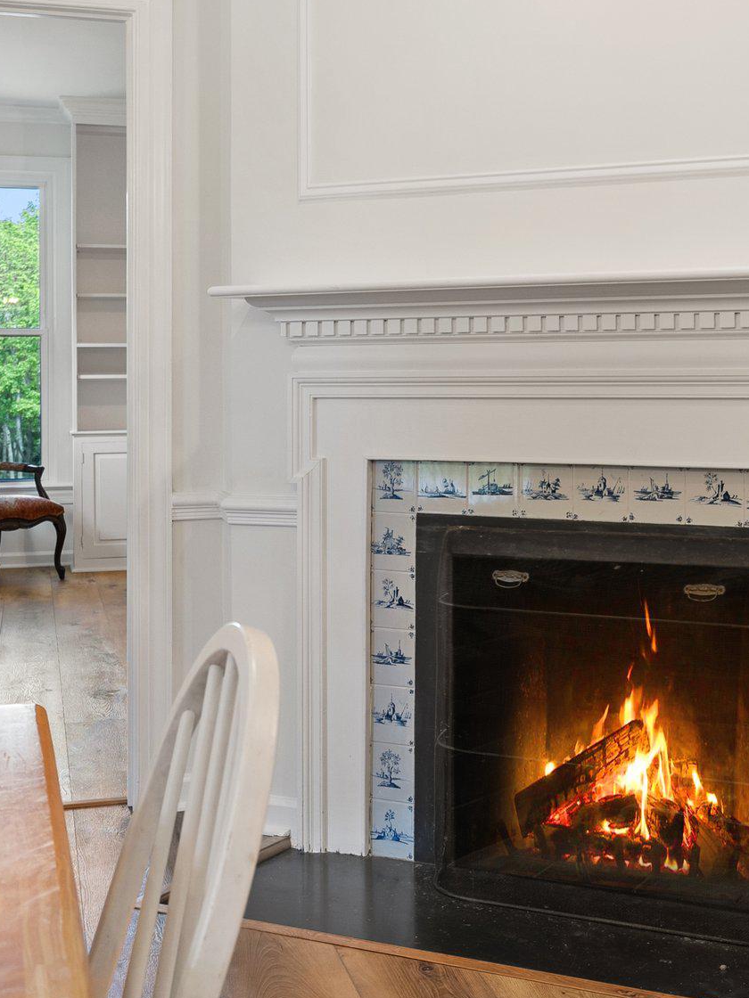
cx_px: 619
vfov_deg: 37.5
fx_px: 1471
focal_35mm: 51
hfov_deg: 27.9
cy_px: 542
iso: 400
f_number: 4
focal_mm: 19.5
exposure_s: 1/15
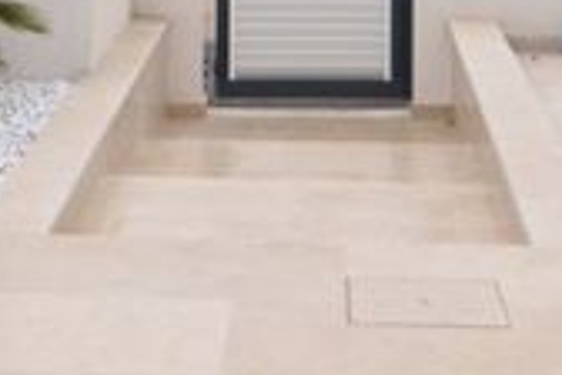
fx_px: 1780
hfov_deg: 17.9
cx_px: 187
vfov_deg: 11.3
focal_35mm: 114
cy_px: -259
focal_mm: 16
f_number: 22
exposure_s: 1/800
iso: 125
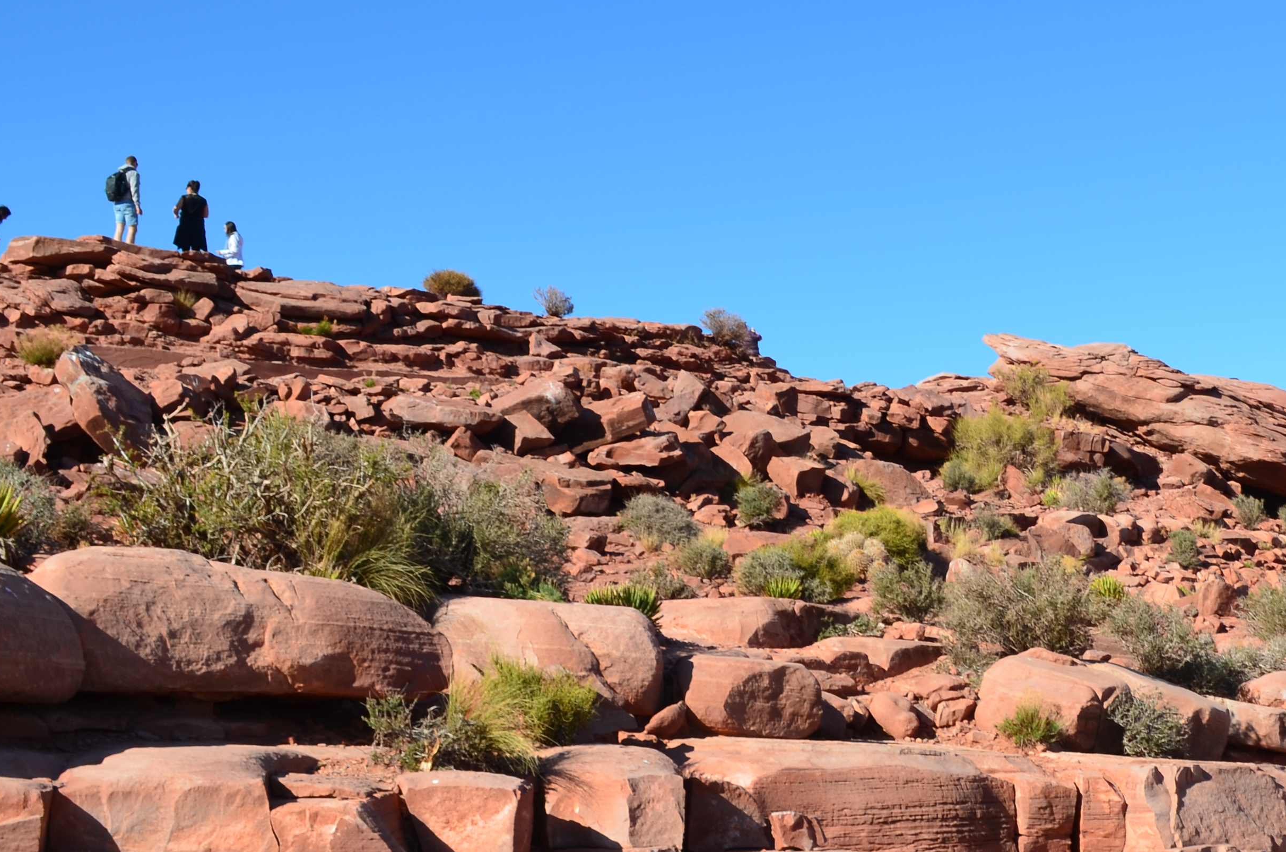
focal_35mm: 61
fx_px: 2174
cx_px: 1072
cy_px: 420
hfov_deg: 31.9
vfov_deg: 22.2
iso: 100
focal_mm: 20
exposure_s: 1/125
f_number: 11
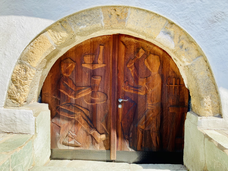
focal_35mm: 26
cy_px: 86
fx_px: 171
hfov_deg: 67.3
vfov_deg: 53.1
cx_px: 114
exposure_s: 1/1072
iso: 32
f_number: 1.8
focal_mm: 4.25
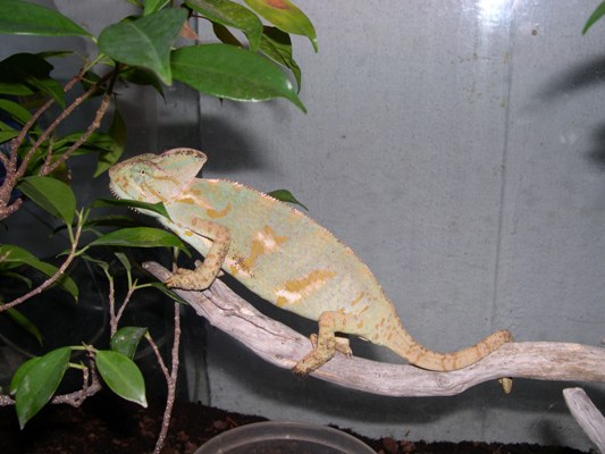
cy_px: 227
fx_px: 664
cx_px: 302
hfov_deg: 49.0
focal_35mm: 38
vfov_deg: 37.7
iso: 100
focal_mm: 8
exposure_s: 1/60
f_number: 7.6
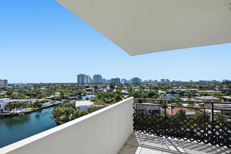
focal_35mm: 16
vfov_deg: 73.6
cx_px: 114
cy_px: 82
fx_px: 103
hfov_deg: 96.7
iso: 200
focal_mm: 14
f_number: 11
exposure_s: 1/2000
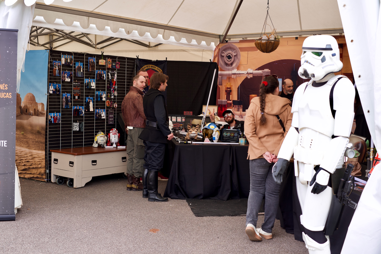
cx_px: 190
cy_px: 127
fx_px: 529
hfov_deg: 39.6
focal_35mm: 50
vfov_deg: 27.0
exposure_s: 1/125
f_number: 5
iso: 100
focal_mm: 50
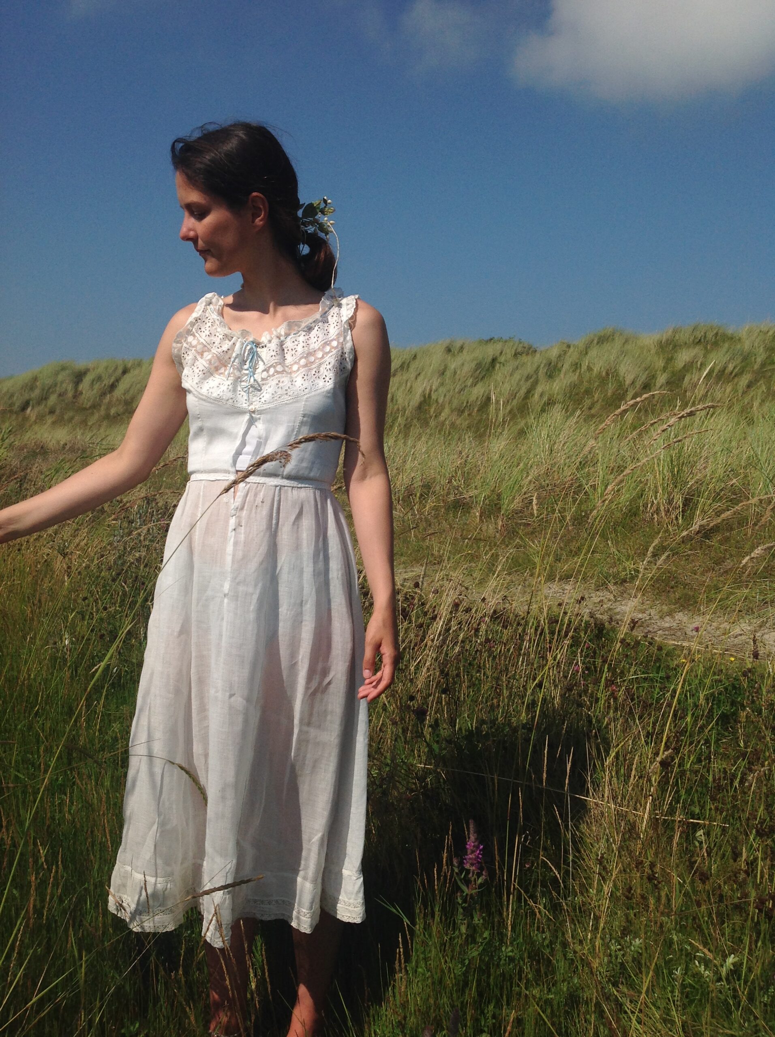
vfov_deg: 52.7
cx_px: 388
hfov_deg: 40.6
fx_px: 1048
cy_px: 518
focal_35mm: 35
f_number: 2.4
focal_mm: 4.28
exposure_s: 1/6061
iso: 64
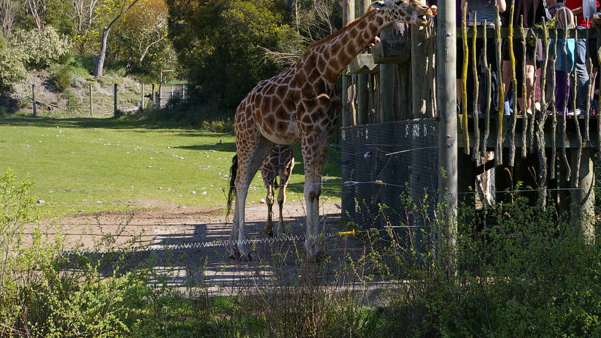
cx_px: 376
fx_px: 1796
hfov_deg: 19.0
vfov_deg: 10.7
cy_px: 95
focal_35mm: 113
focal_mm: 55
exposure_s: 1/250
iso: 400
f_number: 9.5
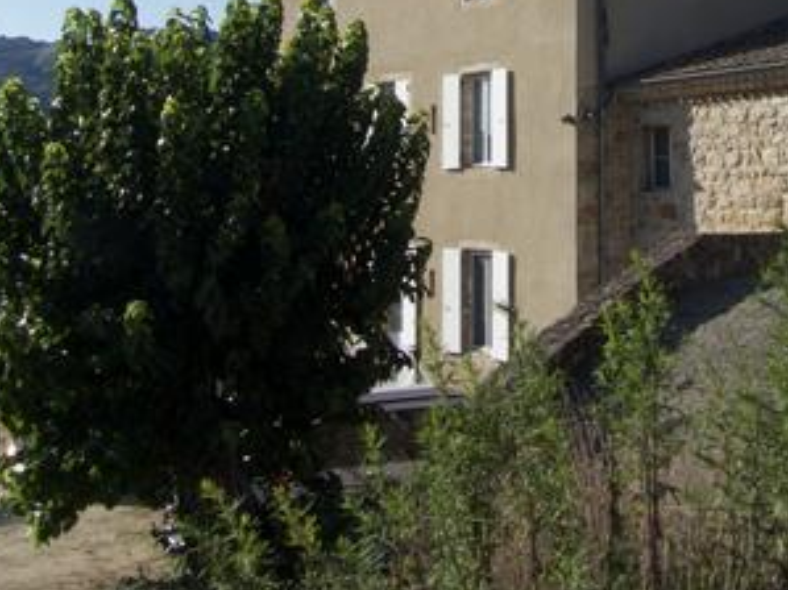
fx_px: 1525
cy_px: -171
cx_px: 514
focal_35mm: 67
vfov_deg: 20.1
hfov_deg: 28.8
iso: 100
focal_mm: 4.5
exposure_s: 1/1000
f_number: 4
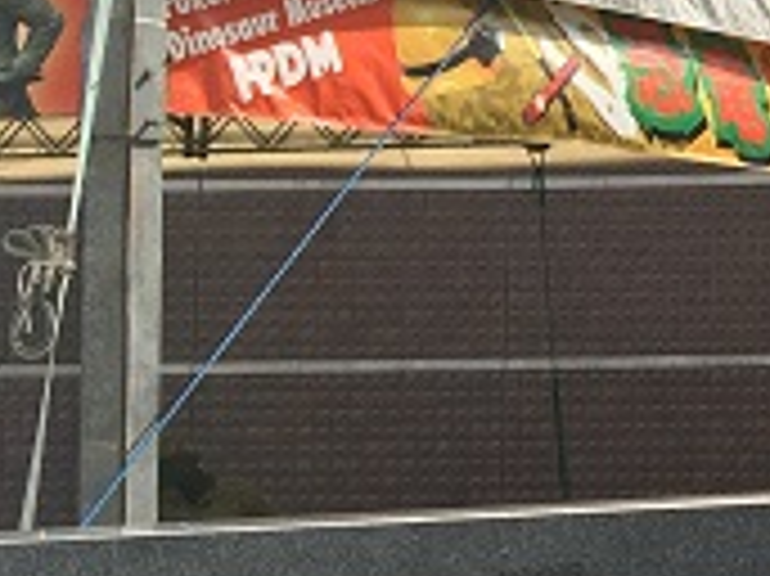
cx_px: 1781
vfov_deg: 10.8
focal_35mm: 137
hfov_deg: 12.0
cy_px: 133
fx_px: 3045
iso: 25
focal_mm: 4.15
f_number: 2.2
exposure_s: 1/1241
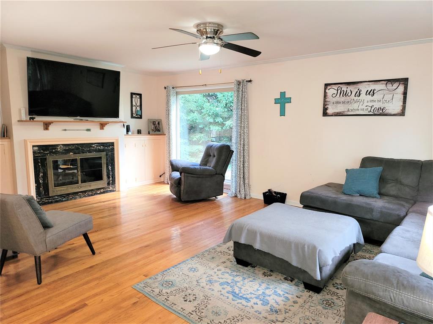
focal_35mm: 26
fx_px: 325
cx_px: 216
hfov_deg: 67.3
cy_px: 162
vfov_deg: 53.1
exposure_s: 1/20
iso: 160
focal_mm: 5
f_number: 1.8
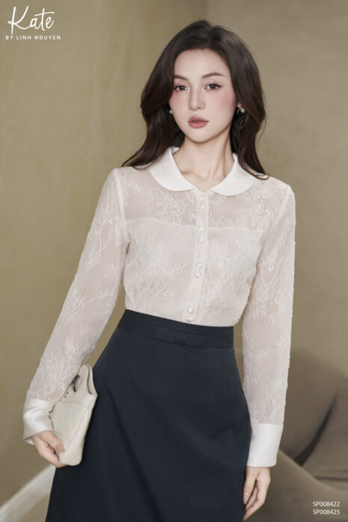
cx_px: 174
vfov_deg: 28.8
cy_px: 261
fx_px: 1015
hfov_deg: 19.4
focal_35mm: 70
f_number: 2.8
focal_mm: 70
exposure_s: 1/125
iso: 800
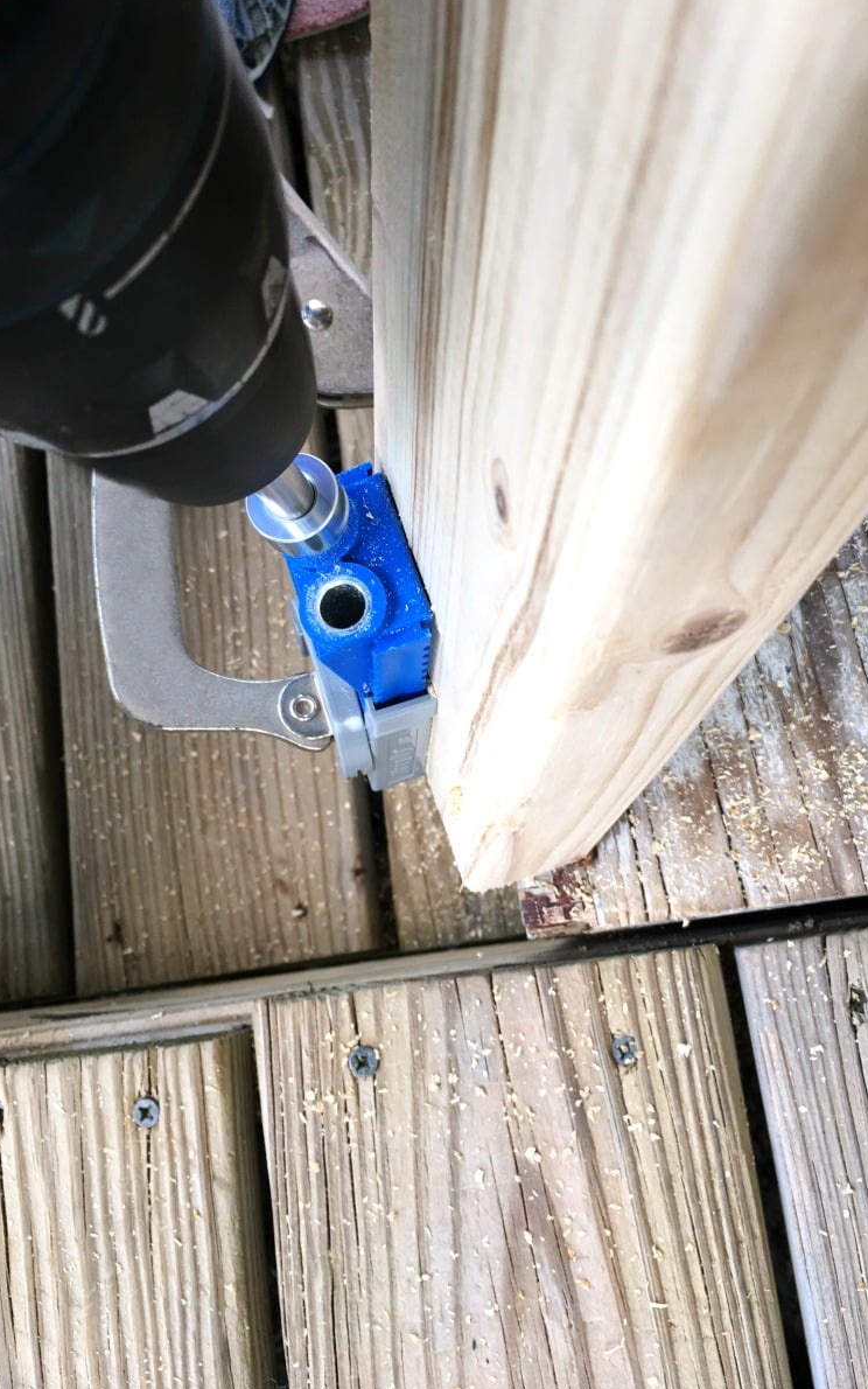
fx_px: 1173
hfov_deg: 40.6
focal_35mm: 31
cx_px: 482
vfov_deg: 61.2
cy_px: 693
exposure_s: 1/120
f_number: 2.2
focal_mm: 4.15
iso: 32
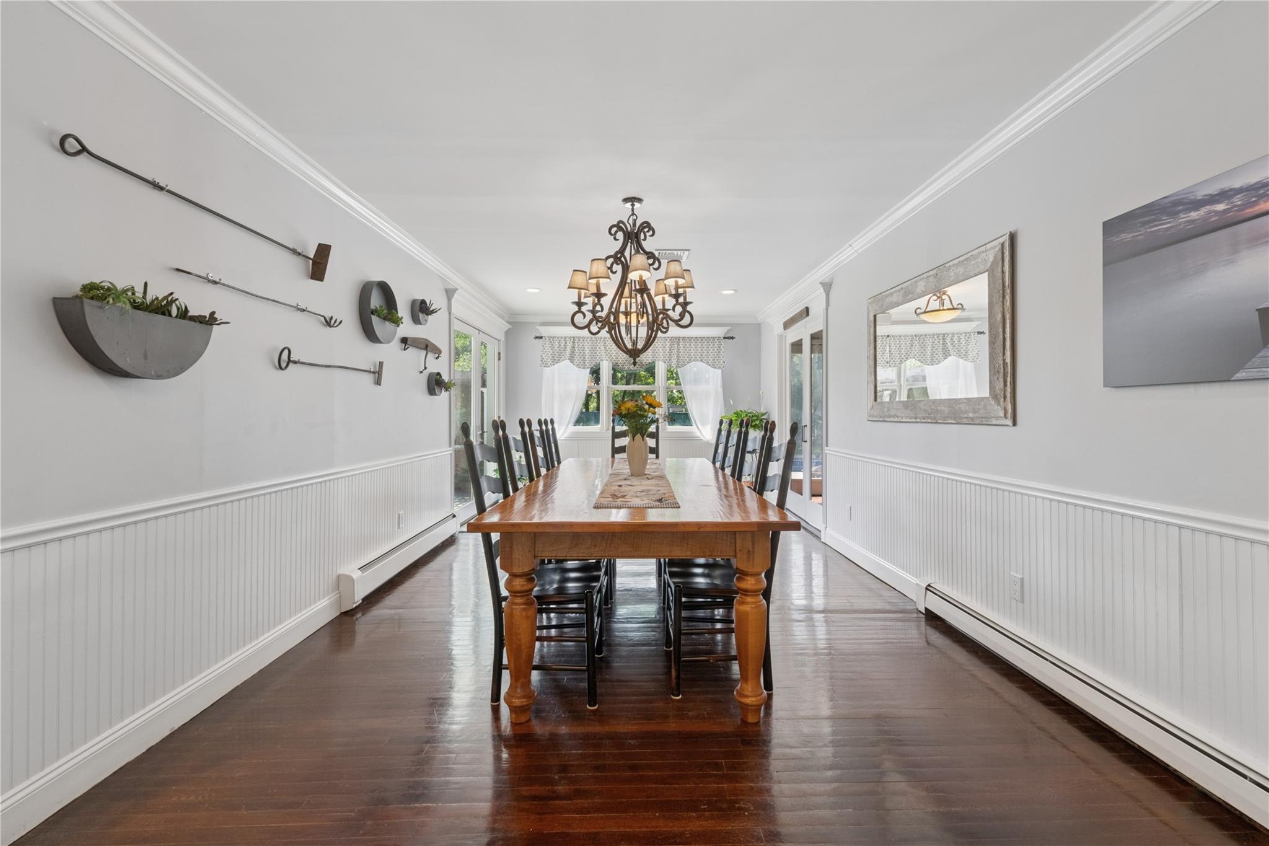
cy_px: 423
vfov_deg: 77.3
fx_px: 529
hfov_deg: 100.4
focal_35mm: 15
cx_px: 634
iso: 640
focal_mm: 15
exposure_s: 1/30
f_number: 14
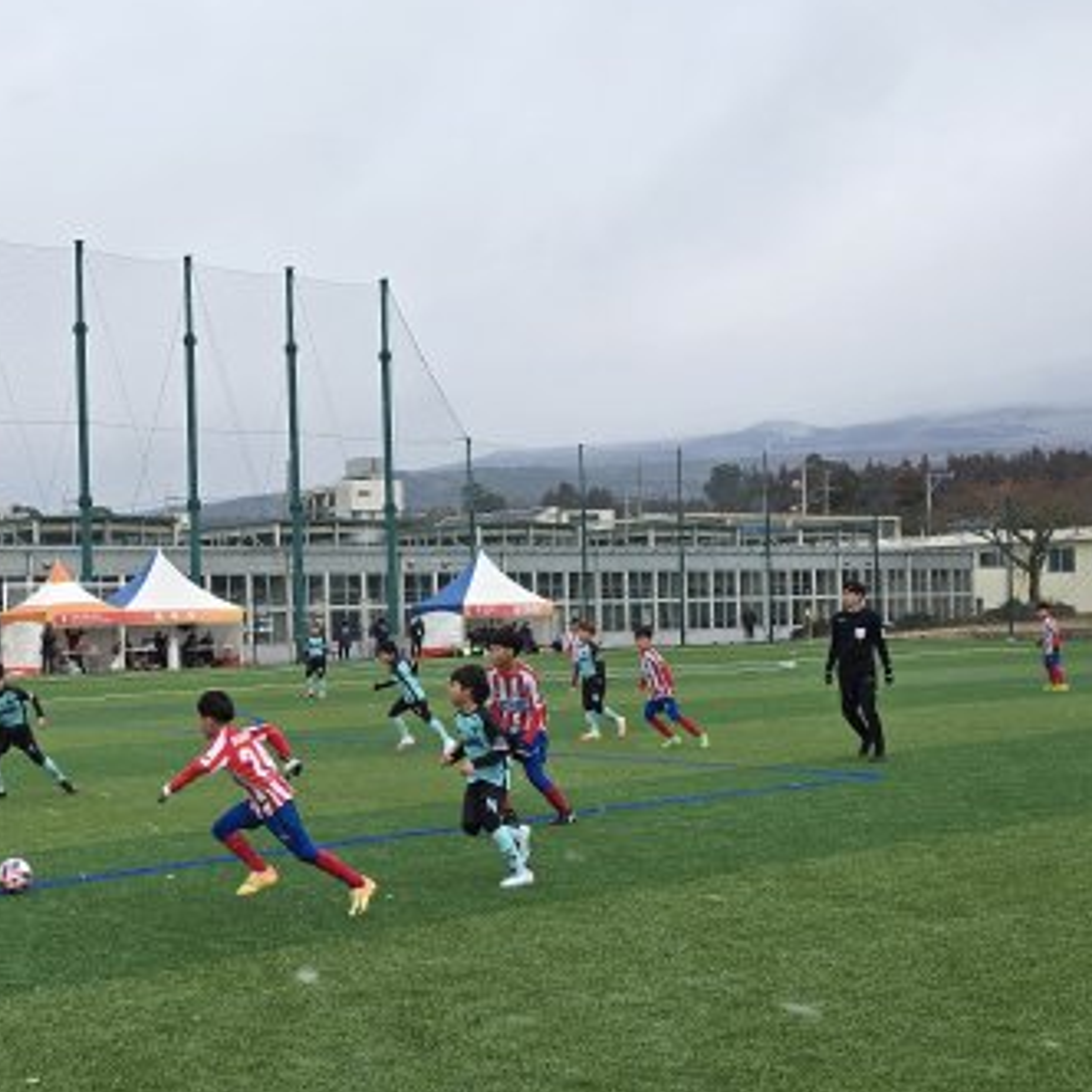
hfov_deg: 33.6
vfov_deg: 34.6
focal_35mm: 49
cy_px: 625
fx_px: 1749
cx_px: 211
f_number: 1.7
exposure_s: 1/335
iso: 12
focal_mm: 6.3
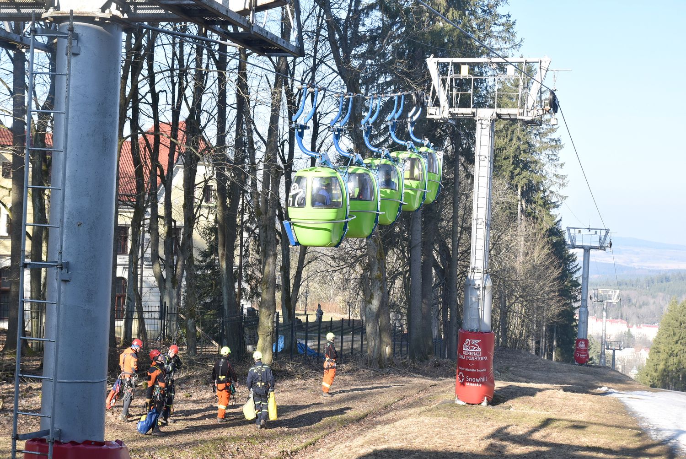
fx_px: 1087
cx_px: 343
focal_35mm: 57
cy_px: 230
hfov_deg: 35.0
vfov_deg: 23.8
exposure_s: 1/250
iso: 200
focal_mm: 38
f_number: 8
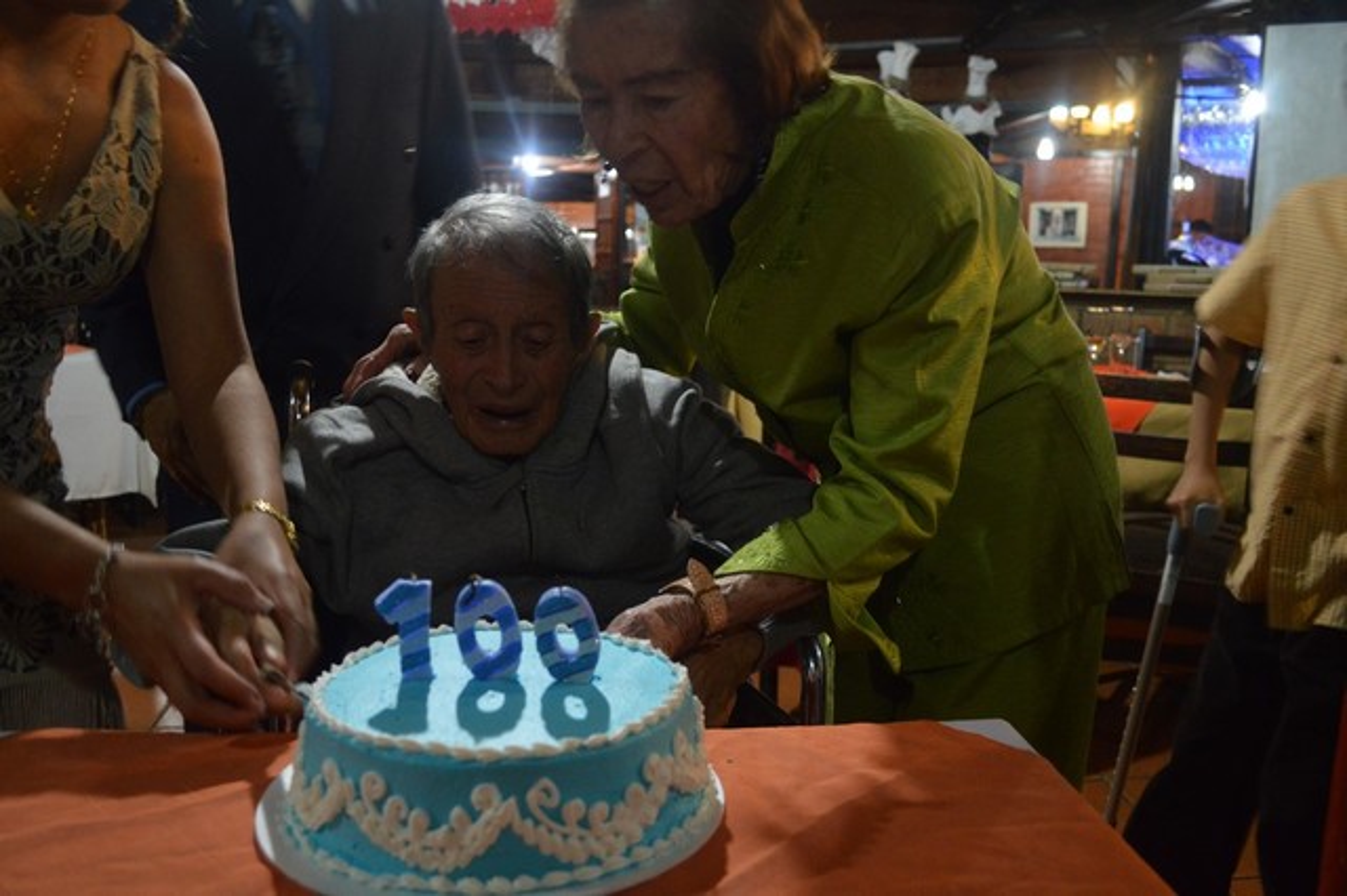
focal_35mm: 30
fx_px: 1122
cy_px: 448
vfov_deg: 43.6
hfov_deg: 62.0
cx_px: 674
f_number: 3.8
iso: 1600
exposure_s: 1/15
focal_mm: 20
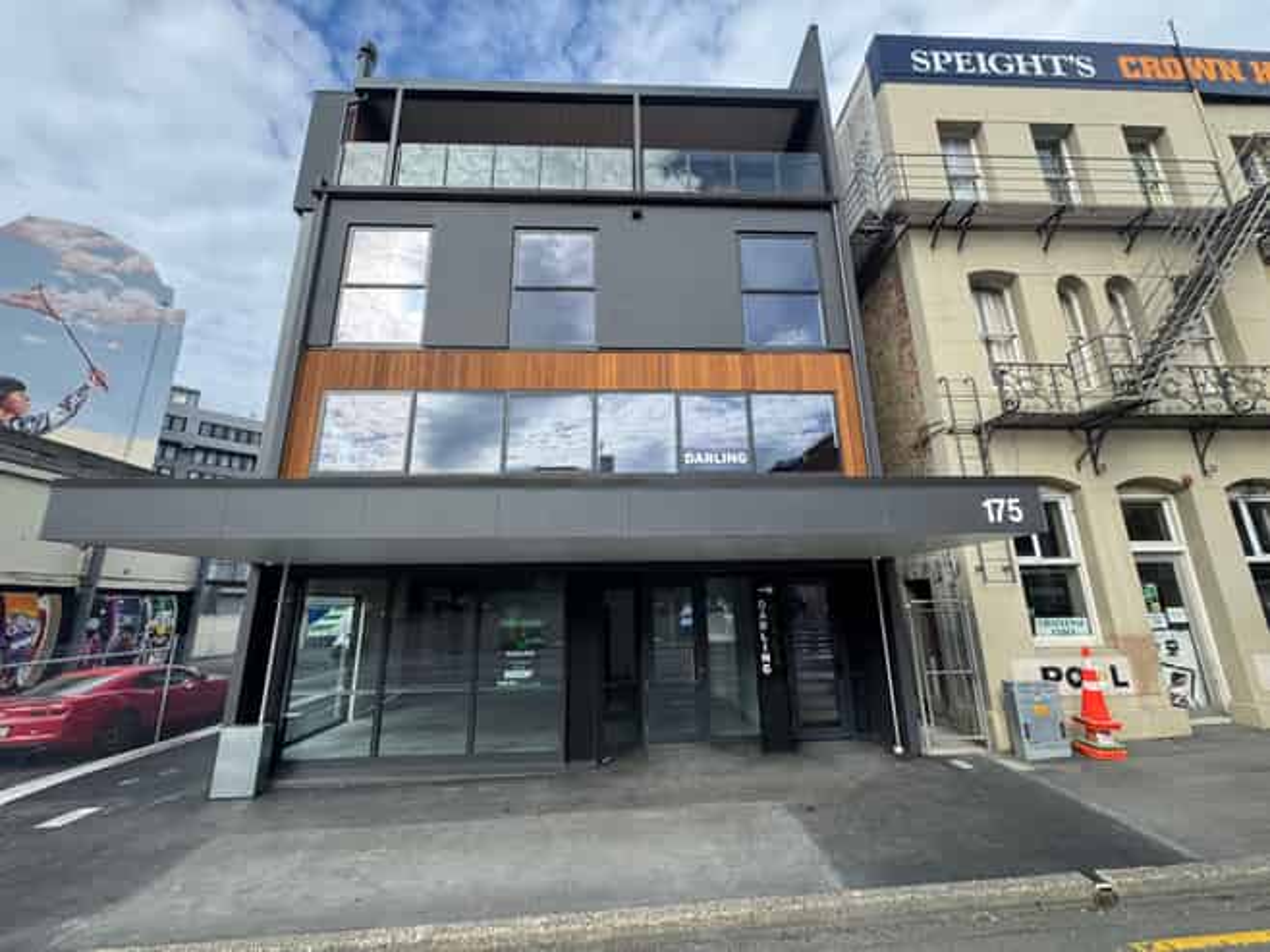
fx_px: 513
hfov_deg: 102.1
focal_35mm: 14
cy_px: 476
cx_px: 635
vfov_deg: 85.6
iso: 40
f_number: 2.2
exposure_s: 1/687
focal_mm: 2.22
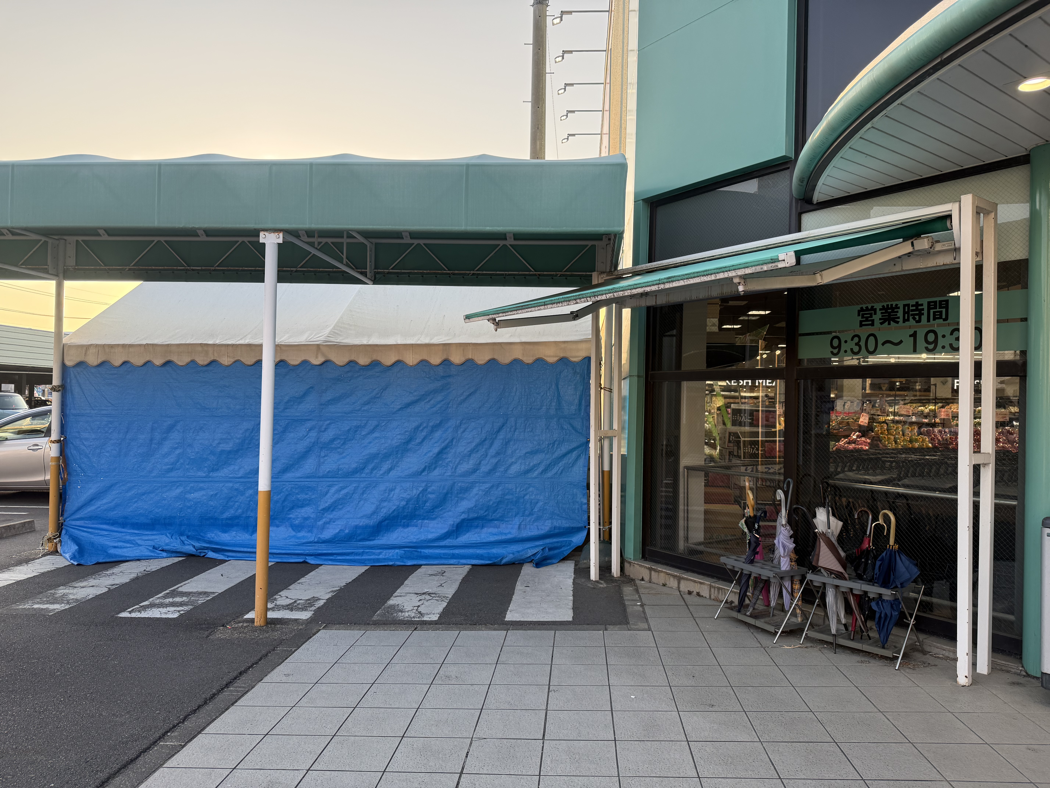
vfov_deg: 56.8
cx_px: 525
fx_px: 728
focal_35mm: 24
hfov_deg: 71.6
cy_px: 394
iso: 100
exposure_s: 1/504
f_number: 1.78
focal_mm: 6.76
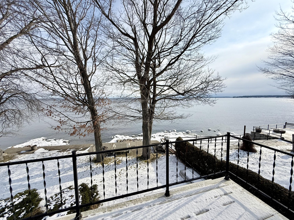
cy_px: 110
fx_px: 119
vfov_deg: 85.7
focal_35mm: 14
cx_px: 147
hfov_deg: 102.1
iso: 50
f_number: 2.2
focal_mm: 2.22
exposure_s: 1/2506
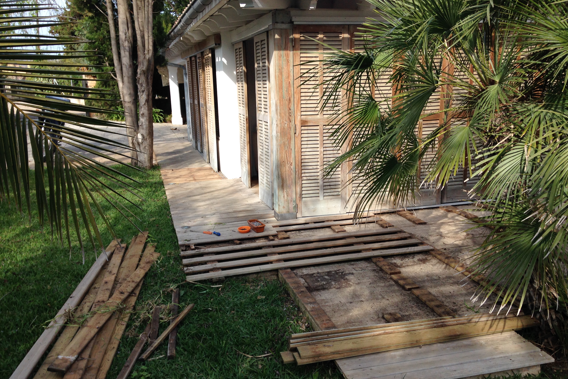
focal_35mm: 35
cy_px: 204
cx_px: 288
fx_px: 552
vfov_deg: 37.8
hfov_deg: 54.4
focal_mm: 4.12
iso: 50
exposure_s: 1/742
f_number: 2.4
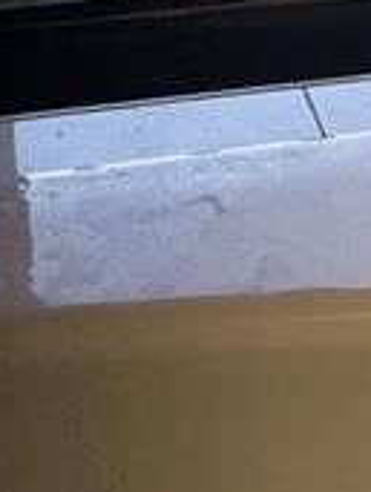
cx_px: 411
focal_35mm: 182
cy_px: -639
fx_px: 2591
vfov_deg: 9.7
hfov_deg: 8.1
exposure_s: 1/1195
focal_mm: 4.2
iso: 32
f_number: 1.6
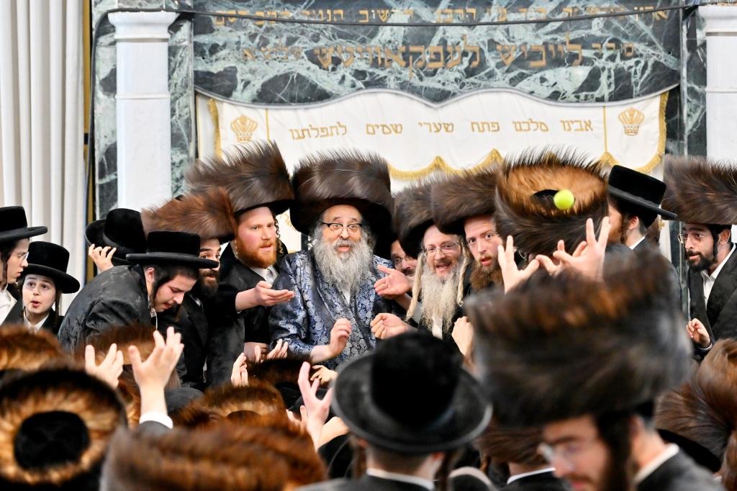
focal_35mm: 180
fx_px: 3684
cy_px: 246
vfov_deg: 7.6
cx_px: 368
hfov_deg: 11.4
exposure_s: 1/320
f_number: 4
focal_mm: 120
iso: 1600
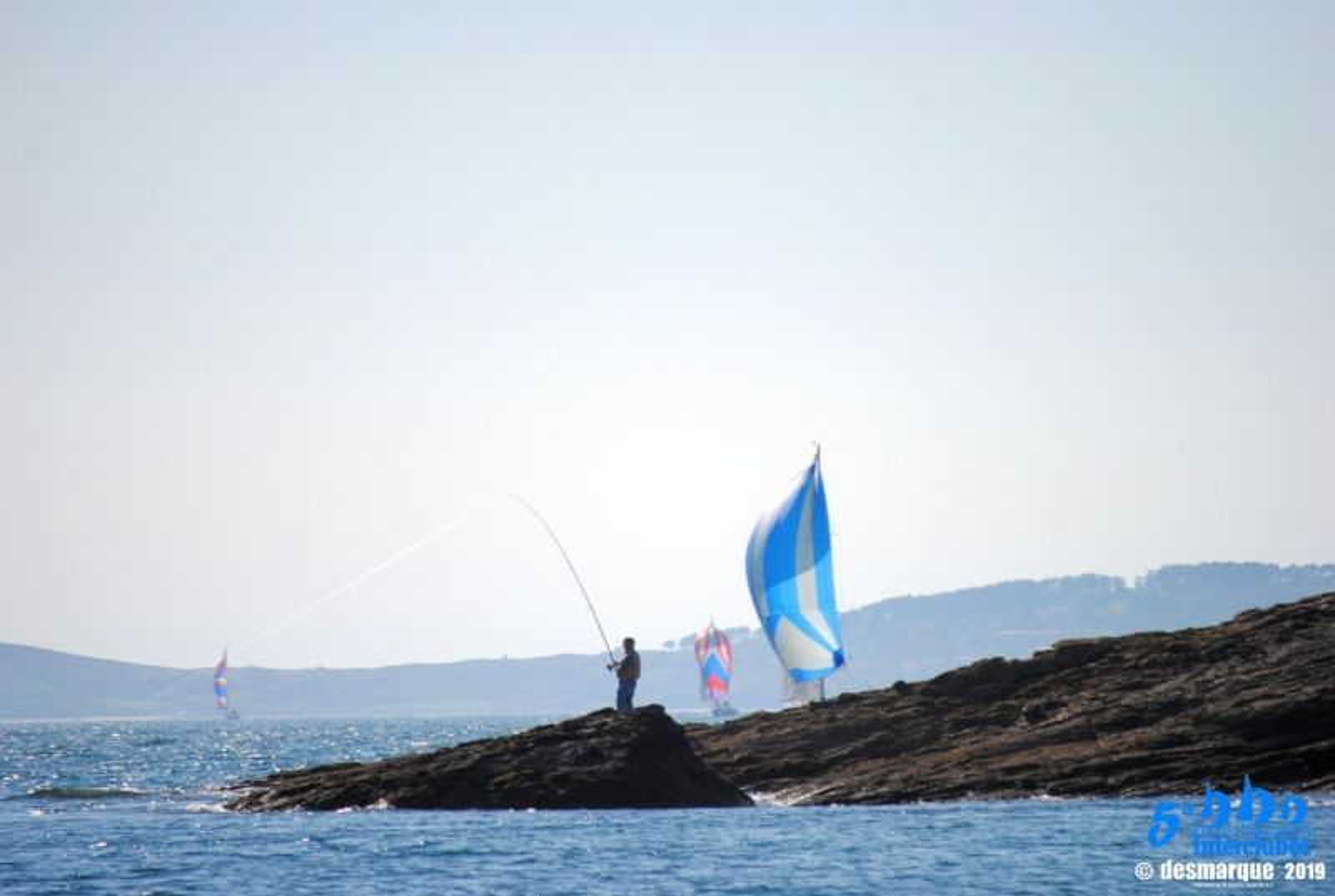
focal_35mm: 300
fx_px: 11148
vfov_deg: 4.6
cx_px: 668
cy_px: 448
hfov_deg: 6.9
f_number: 5.6
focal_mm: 200
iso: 200
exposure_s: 1/1250
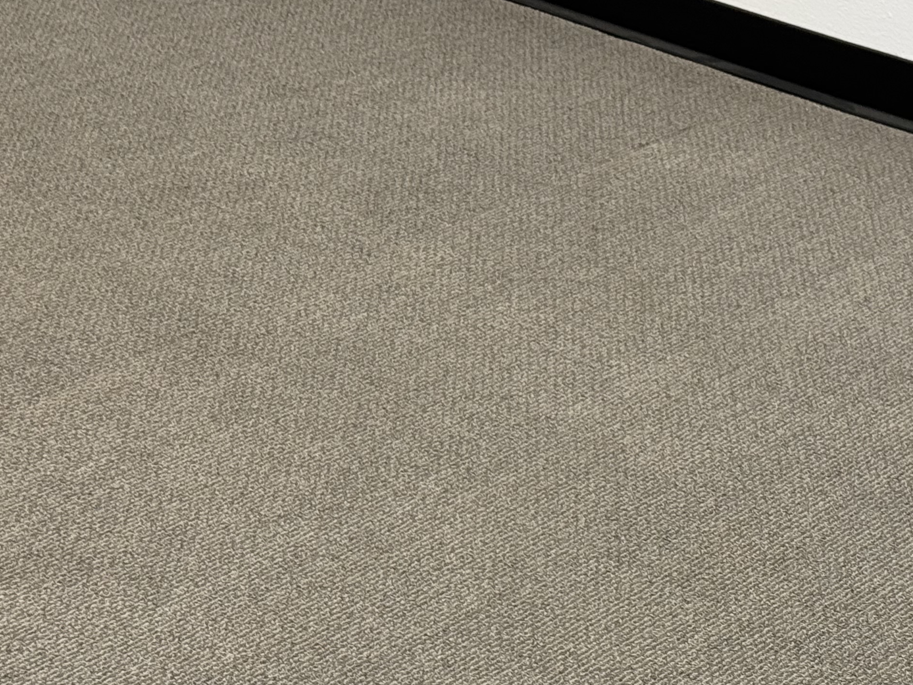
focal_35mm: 102
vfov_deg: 14.4
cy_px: 594
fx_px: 2690
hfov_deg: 18.9
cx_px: 826
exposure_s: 1/60
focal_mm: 6.76
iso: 100
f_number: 1.78
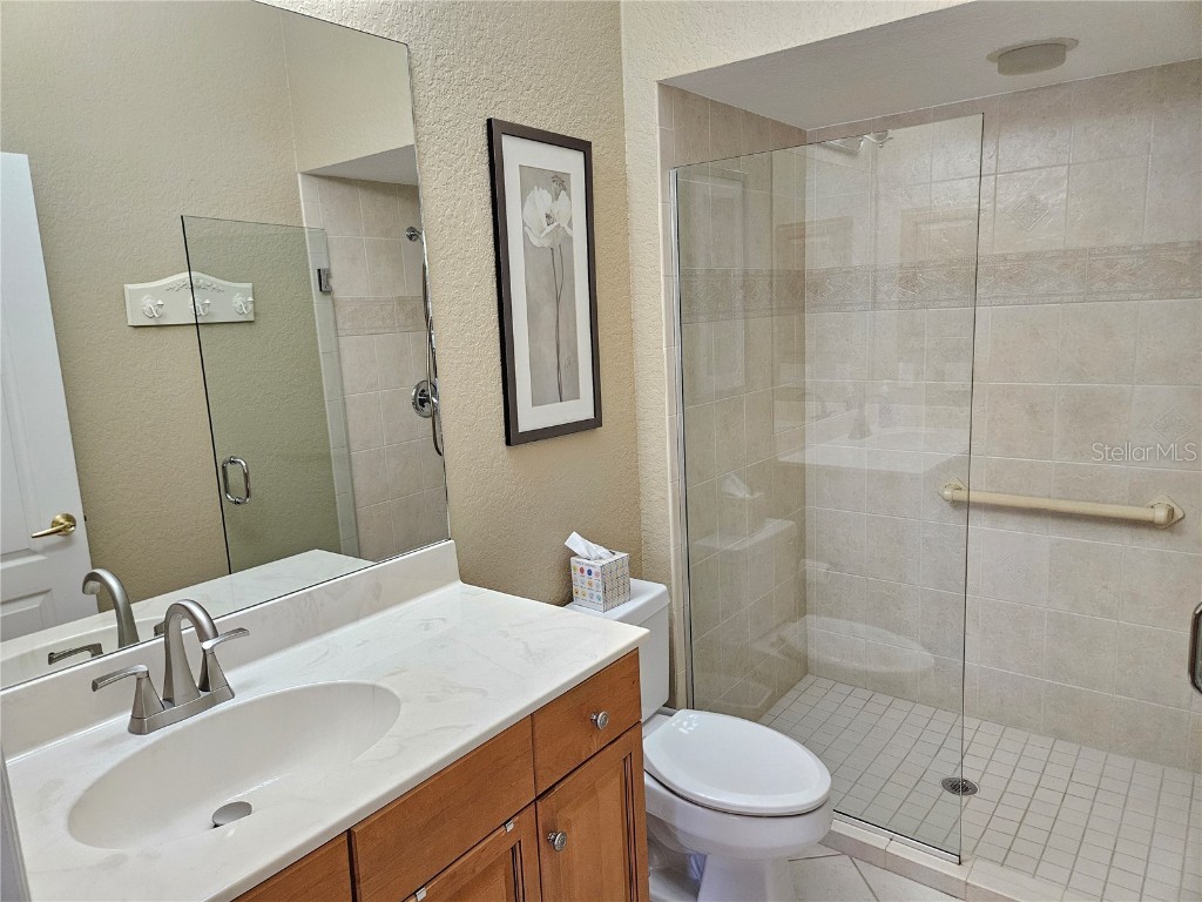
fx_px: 799
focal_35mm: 23
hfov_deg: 73.9
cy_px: 451
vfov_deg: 58.9
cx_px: 601
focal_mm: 5.4
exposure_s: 1/120
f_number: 1.8
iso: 500
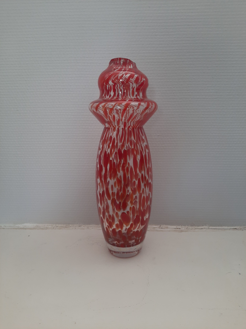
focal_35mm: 25
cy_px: 164
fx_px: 237
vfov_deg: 69.4
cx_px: 123
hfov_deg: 54.9
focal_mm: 4.6
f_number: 2
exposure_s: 1/60
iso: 125
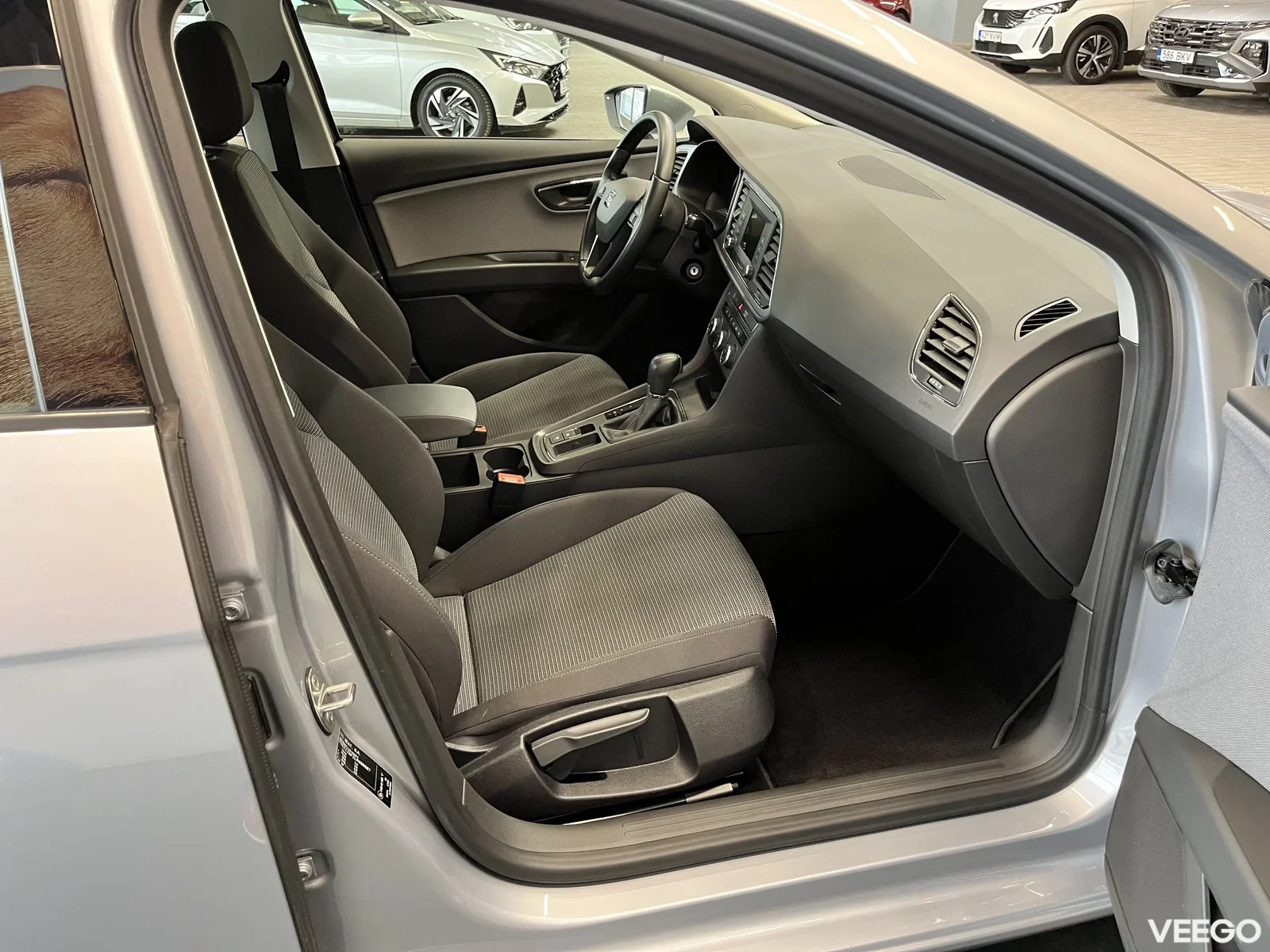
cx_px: 635
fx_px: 954
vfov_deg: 53.1
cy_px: 476
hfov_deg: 67.3
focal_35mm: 26
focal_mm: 5.1
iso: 320
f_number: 1.6
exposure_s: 1/60
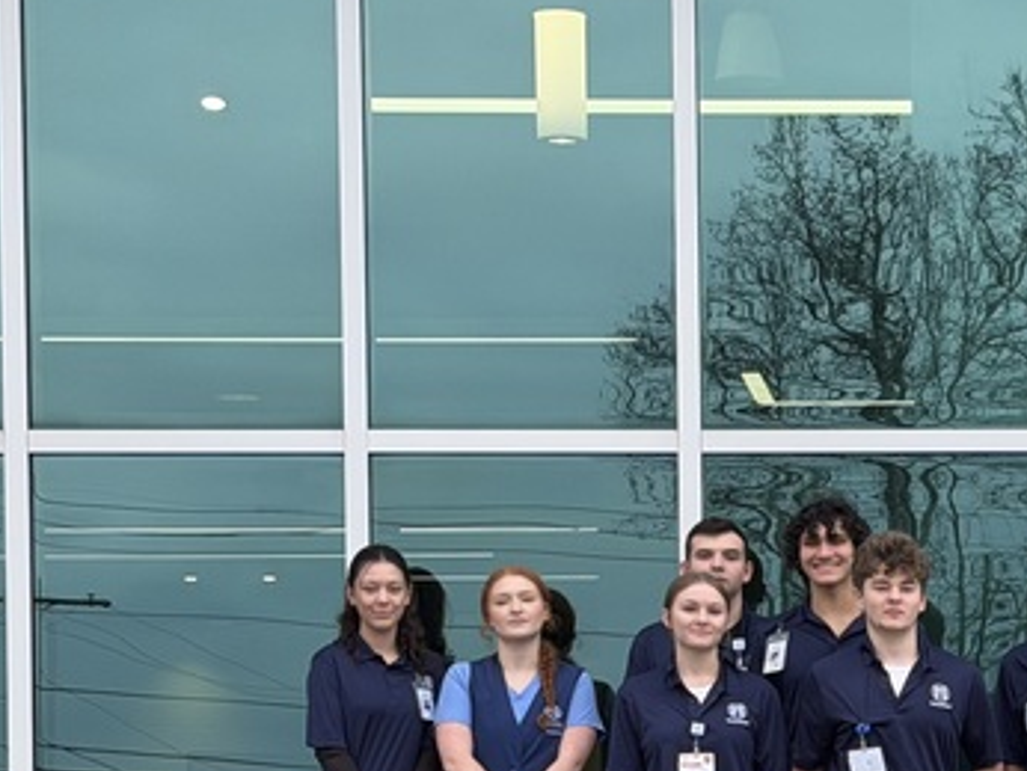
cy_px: 904
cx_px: 1169
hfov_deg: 13.6
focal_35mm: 142
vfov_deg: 10.3
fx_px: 4216
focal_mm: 6.76
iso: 64
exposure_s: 1/420
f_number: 1.78
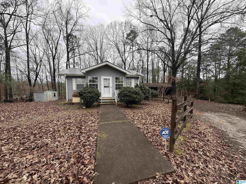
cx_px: 123
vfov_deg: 85.7
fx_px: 99
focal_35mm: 14
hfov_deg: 102.1
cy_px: 92
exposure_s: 1/335
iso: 64
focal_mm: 2.22
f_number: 2.2
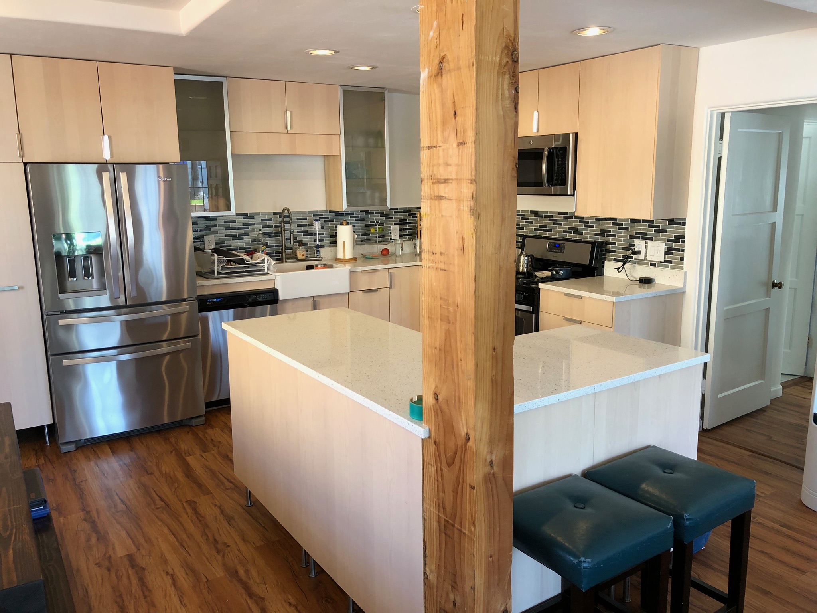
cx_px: 408
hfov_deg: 63.4
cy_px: 306
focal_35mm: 28
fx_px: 661
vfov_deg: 49.7
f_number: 1.8
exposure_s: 1/24
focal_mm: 3.99
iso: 40
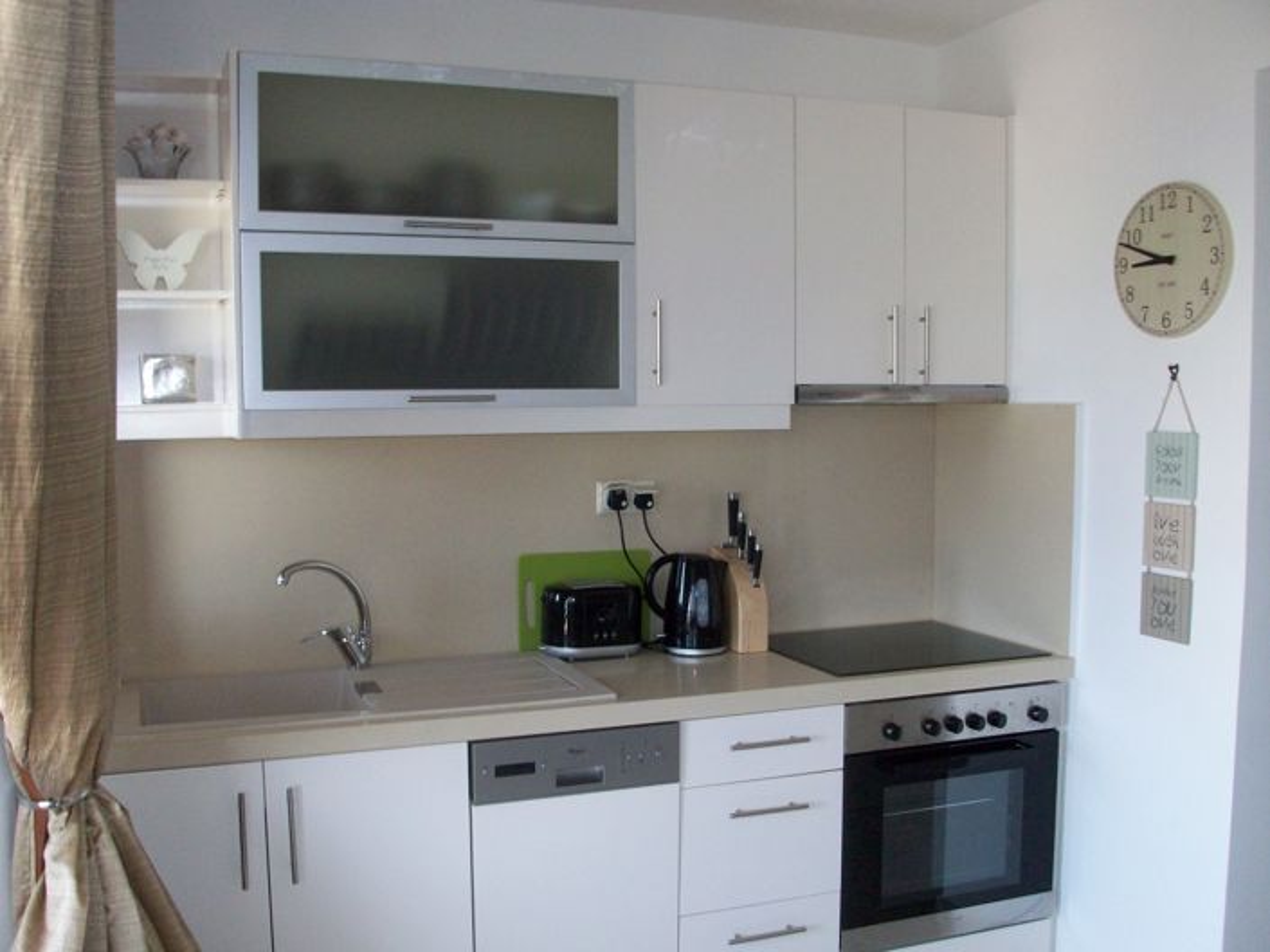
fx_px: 1247
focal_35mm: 34
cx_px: 635
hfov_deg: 54.0
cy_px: 476
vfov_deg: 41.8
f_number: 2.8
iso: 160
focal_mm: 5.7
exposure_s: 1/60
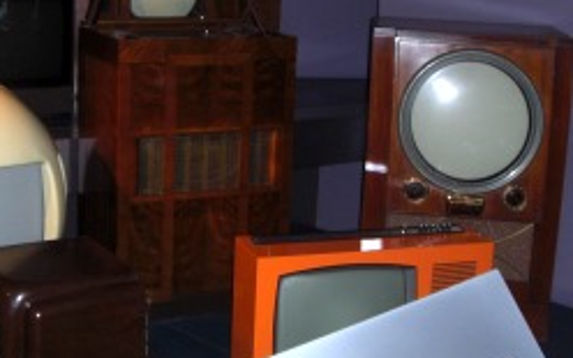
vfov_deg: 20.0
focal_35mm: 65
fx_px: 1015
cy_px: 122
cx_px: 189
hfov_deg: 31.3
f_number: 2.7
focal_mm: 6.2
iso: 200
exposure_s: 1/60
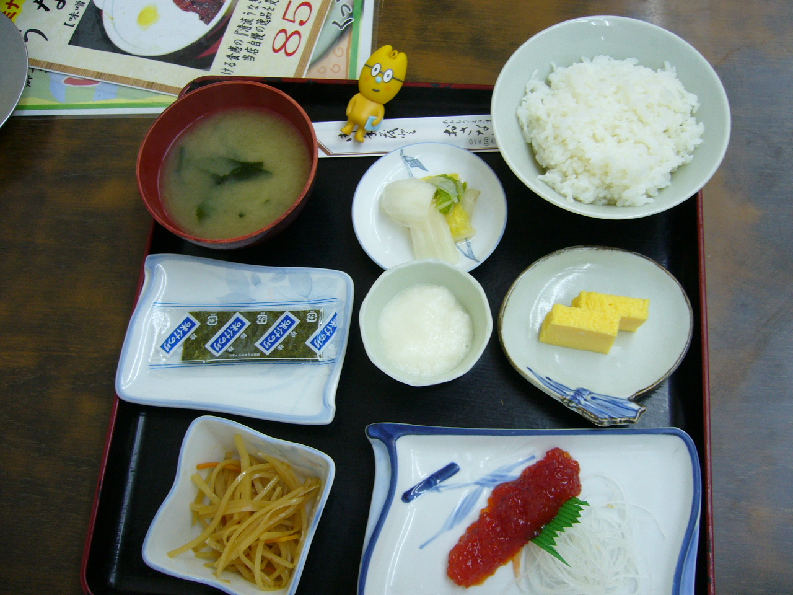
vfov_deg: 40.7
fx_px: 802
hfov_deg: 52.6
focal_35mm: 35
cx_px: 396
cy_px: 298
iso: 100
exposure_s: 1/25
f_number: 2.8
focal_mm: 5.8
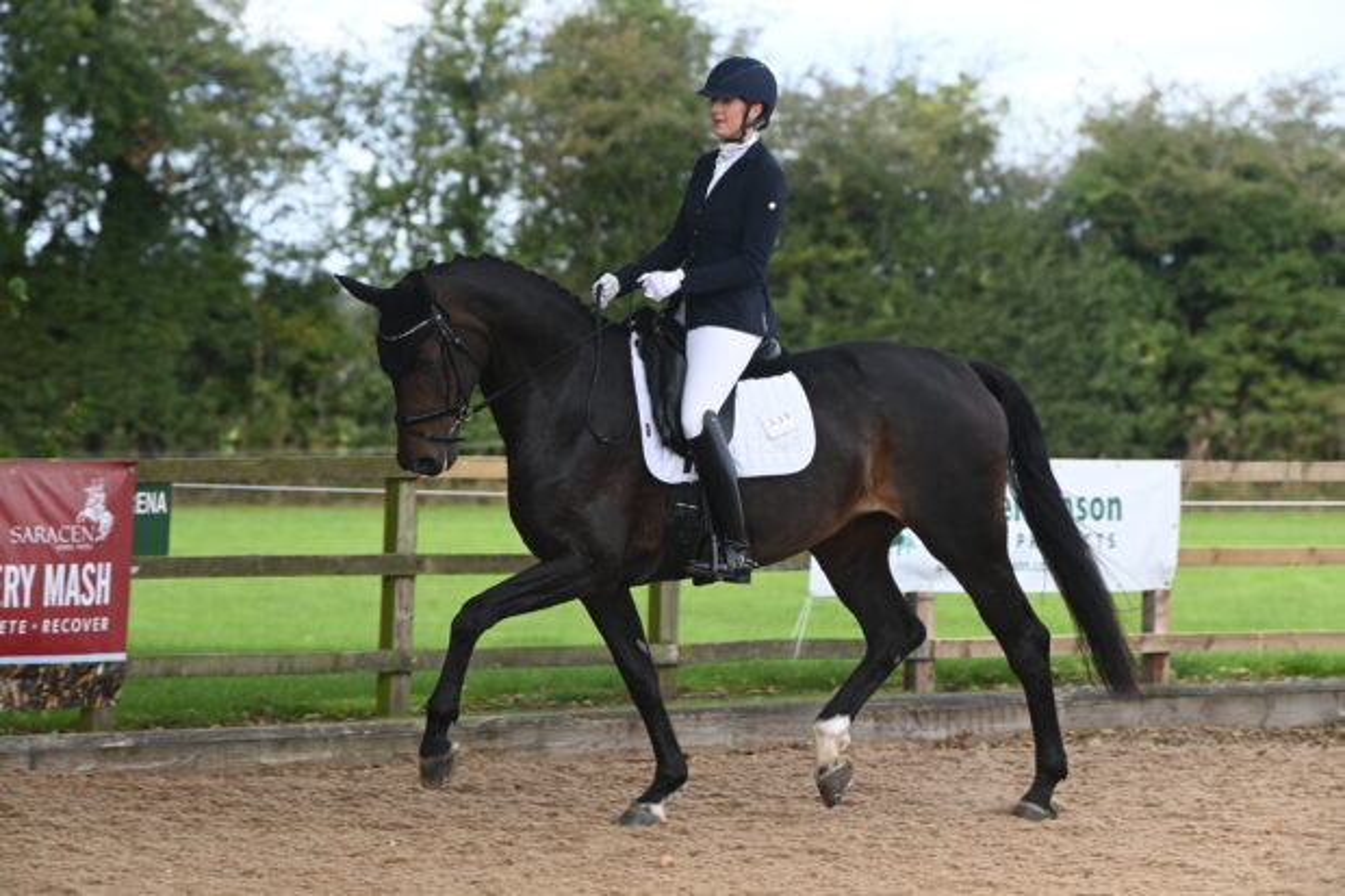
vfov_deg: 6.2
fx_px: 8217
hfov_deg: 9.4
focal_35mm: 220
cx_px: 672
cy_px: 448
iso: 500
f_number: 7.1
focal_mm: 220
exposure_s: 1/400
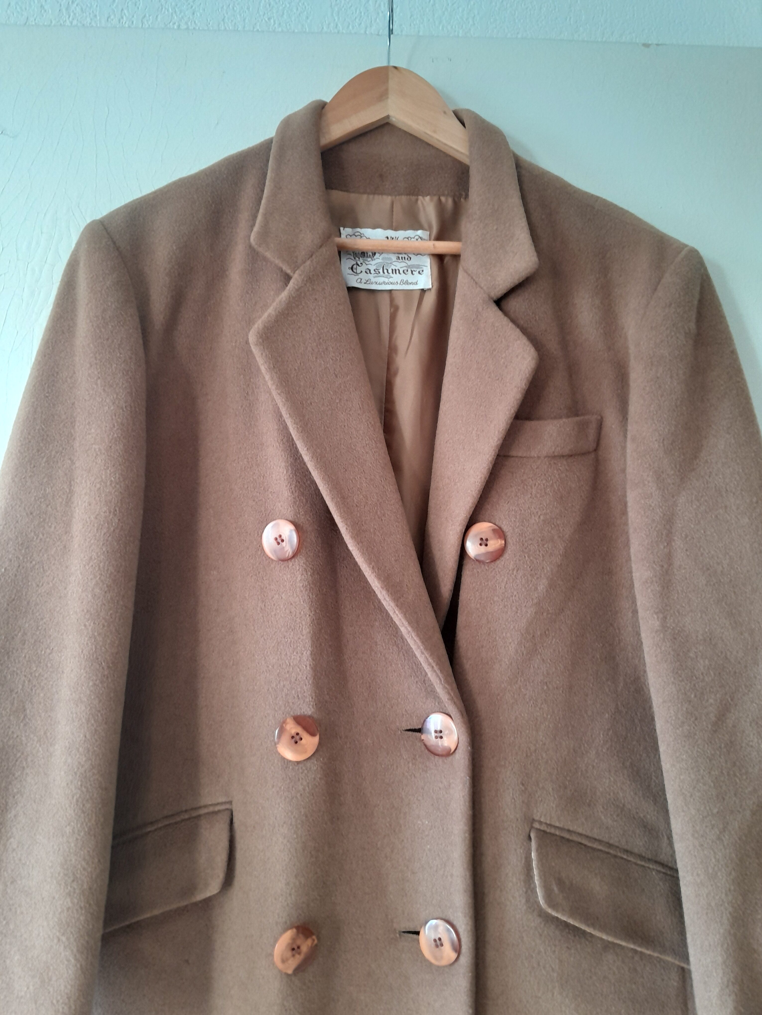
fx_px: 763
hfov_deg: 53.1
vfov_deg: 67.3
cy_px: 508
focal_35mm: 26
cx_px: 381
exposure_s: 1/60
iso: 250
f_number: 1.8
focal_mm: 3.98
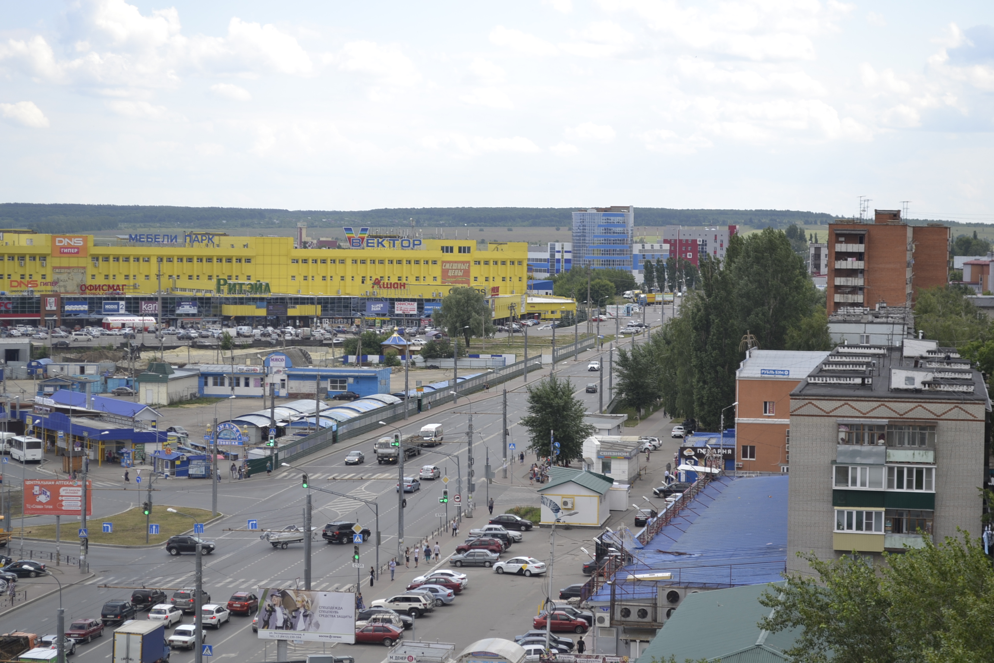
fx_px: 2278
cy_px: 332
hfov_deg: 24.6
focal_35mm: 82
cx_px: 497
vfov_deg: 16.6
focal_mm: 55
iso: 100
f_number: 6.3
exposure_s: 1/160
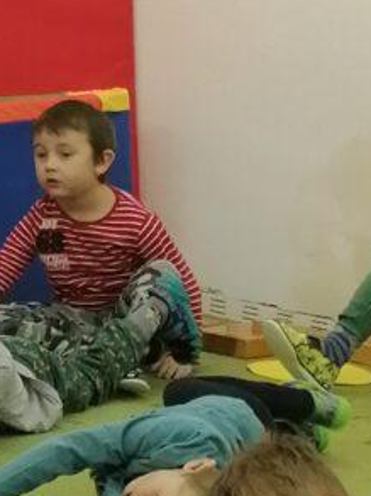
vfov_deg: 11.3
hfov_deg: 7.7
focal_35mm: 175
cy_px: 205
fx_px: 2506
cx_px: -634
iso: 125
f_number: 1.8
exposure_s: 1/50
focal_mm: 4.75
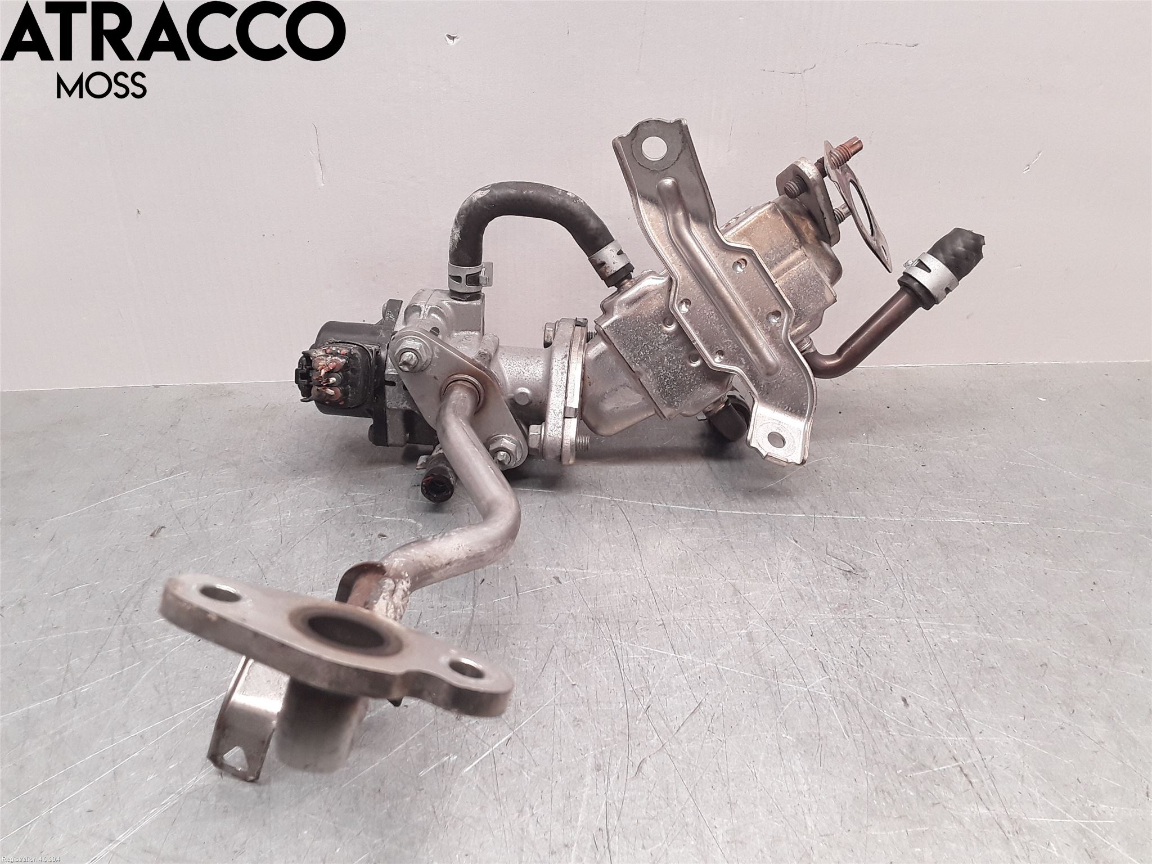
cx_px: 576
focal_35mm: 28
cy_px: 432
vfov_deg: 49.7
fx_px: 932
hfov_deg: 63.4
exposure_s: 1/50
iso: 50
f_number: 1.9
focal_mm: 2.91
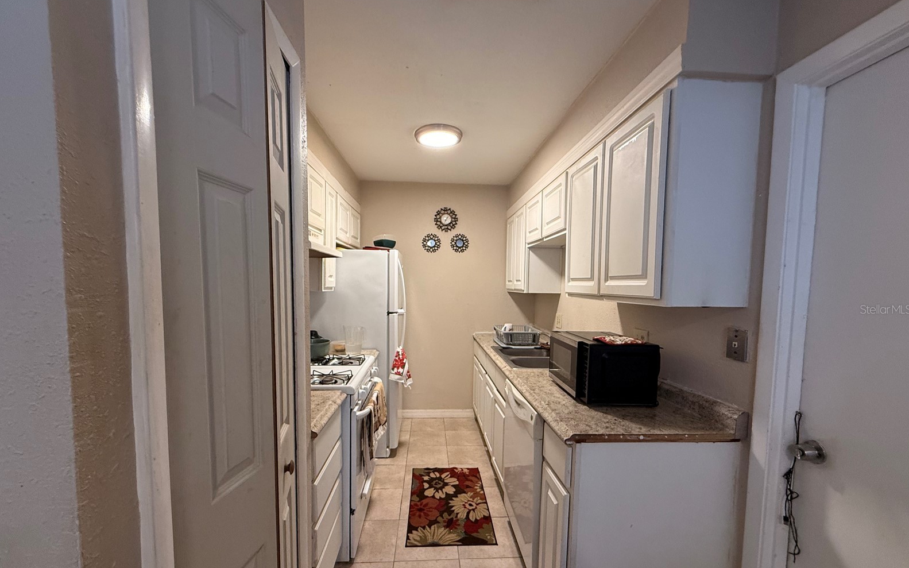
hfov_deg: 101.5
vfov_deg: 74.6
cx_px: 455
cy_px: 309
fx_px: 372
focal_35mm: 15
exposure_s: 1/60
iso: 250
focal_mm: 2.22
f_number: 2.2
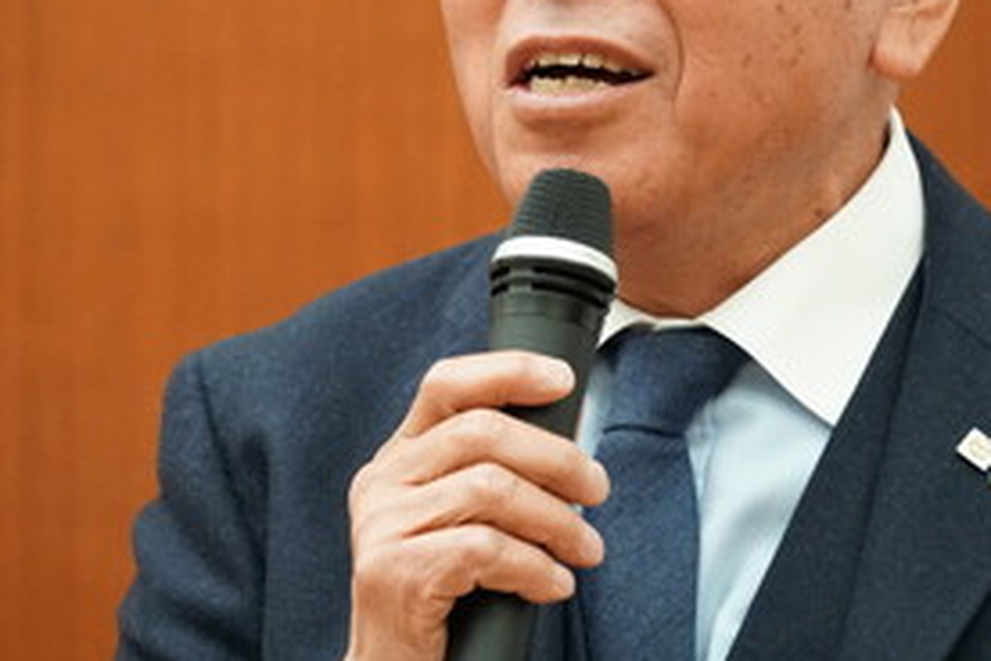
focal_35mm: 451
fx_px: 12410
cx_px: 488
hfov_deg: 4.6
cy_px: 126
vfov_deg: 3.0
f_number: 6.3
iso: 6400
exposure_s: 1/160
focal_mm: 173
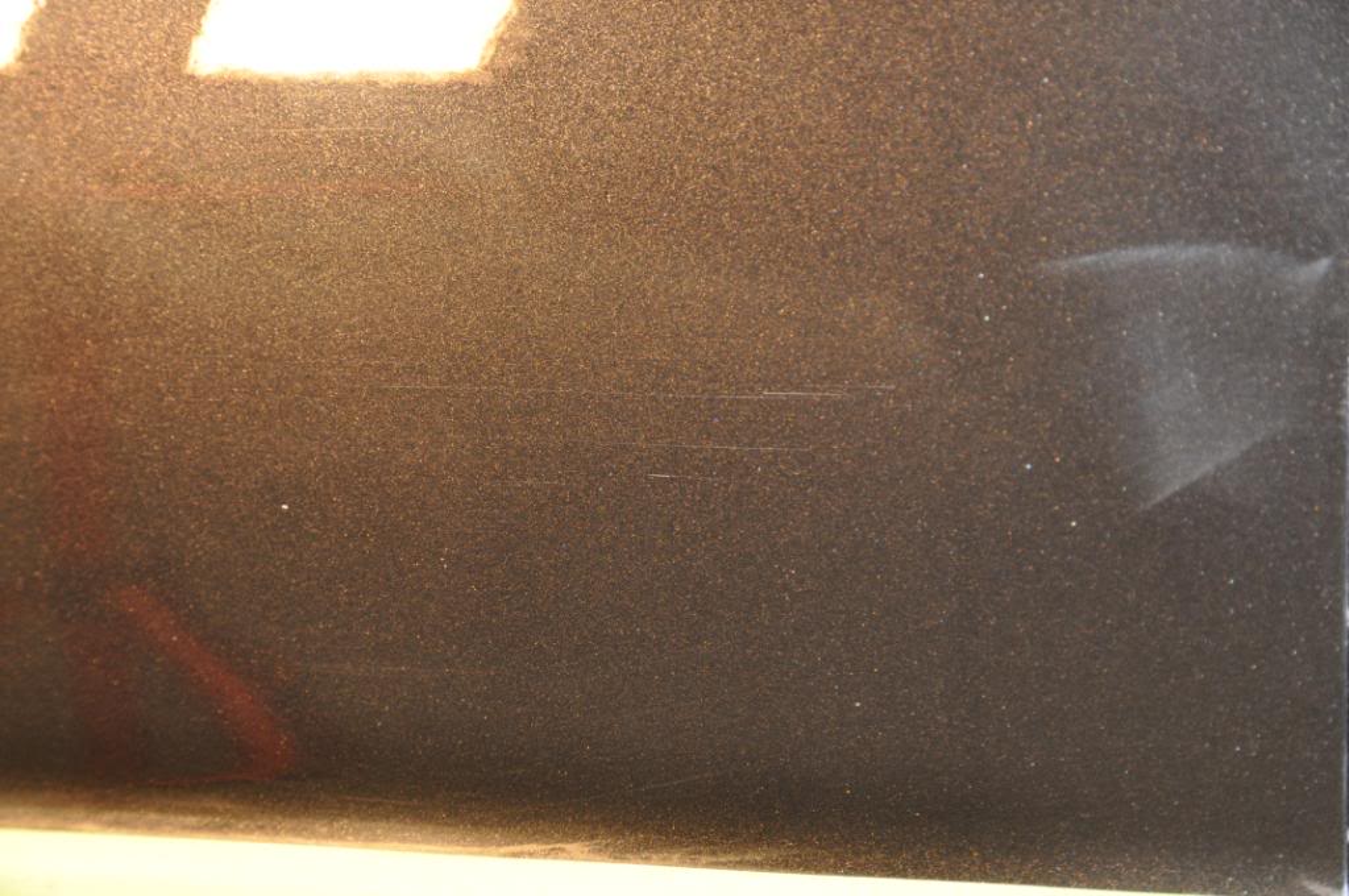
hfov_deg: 20.9
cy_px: 448
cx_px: 674
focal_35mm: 98
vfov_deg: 14.0
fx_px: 3649
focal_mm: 65
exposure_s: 1/60
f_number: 5
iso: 800
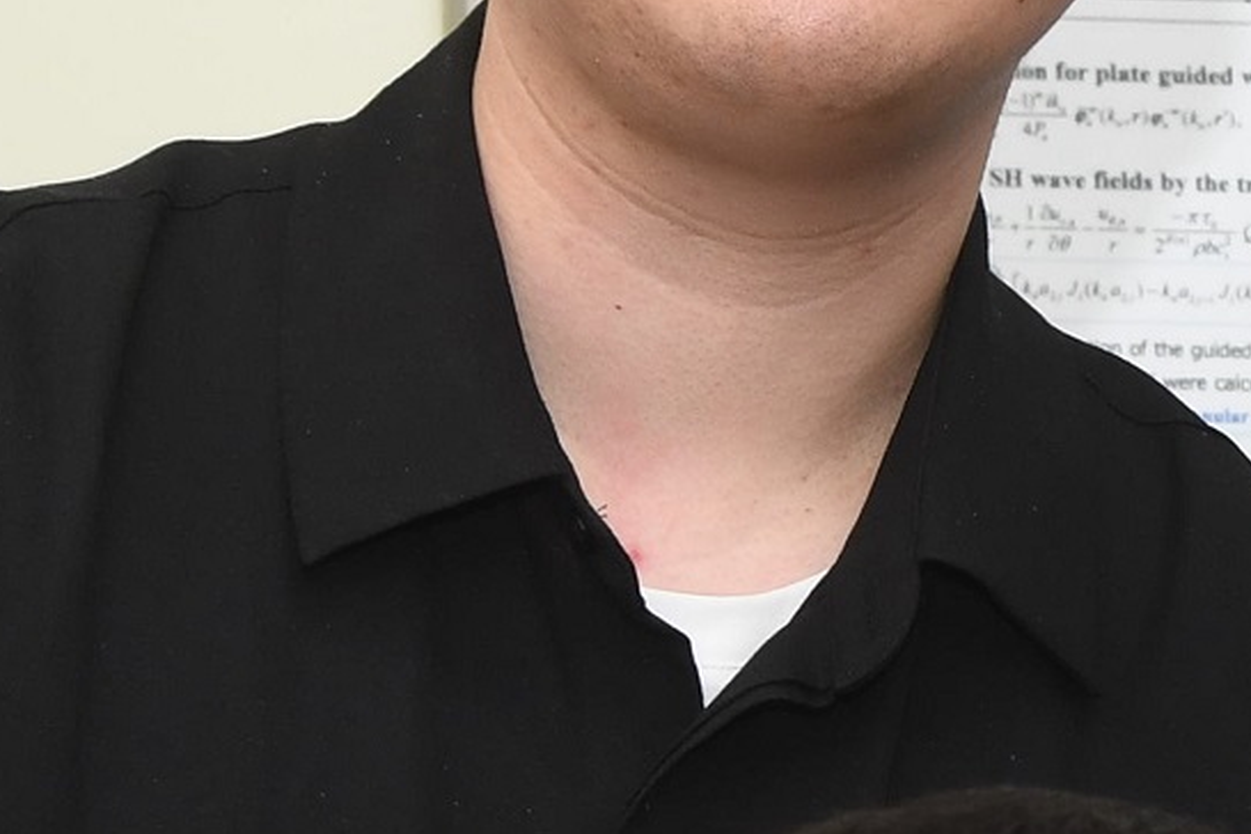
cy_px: 1157
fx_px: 10355
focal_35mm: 298
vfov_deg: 4.6
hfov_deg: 6.7
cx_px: 2591
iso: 400
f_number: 5.6
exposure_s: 1/60
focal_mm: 44
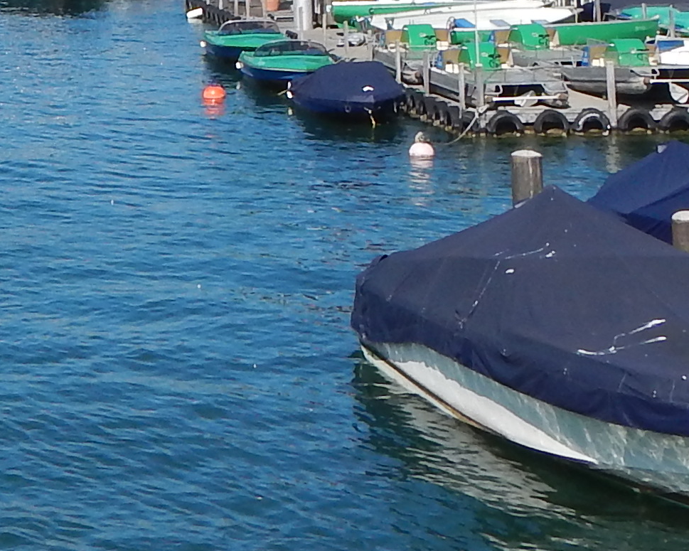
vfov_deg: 11.5
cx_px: -46
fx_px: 2651
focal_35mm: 130
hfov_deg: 14.5
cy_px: -235
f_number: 3.9
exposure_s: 1/1000
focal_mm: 5
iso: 125
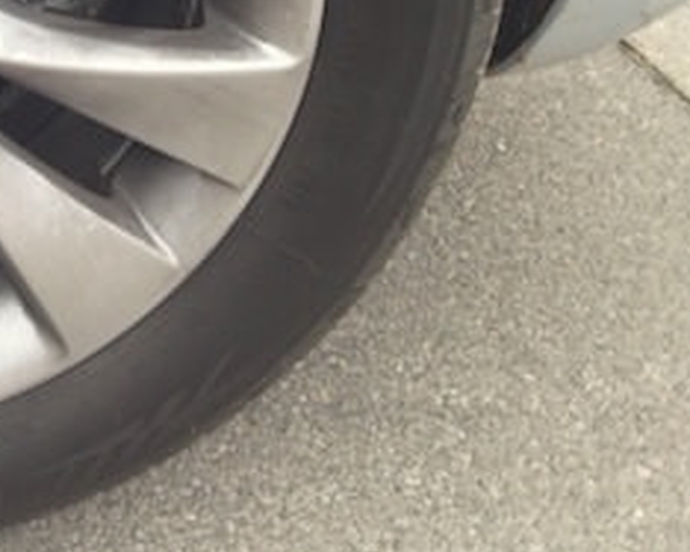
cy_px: -128
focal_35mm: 92
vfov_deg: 16.0
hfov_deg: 19.1
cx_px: -224
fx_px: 1878
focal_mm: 4.28
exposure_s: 1/60
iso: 50
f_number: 2.4
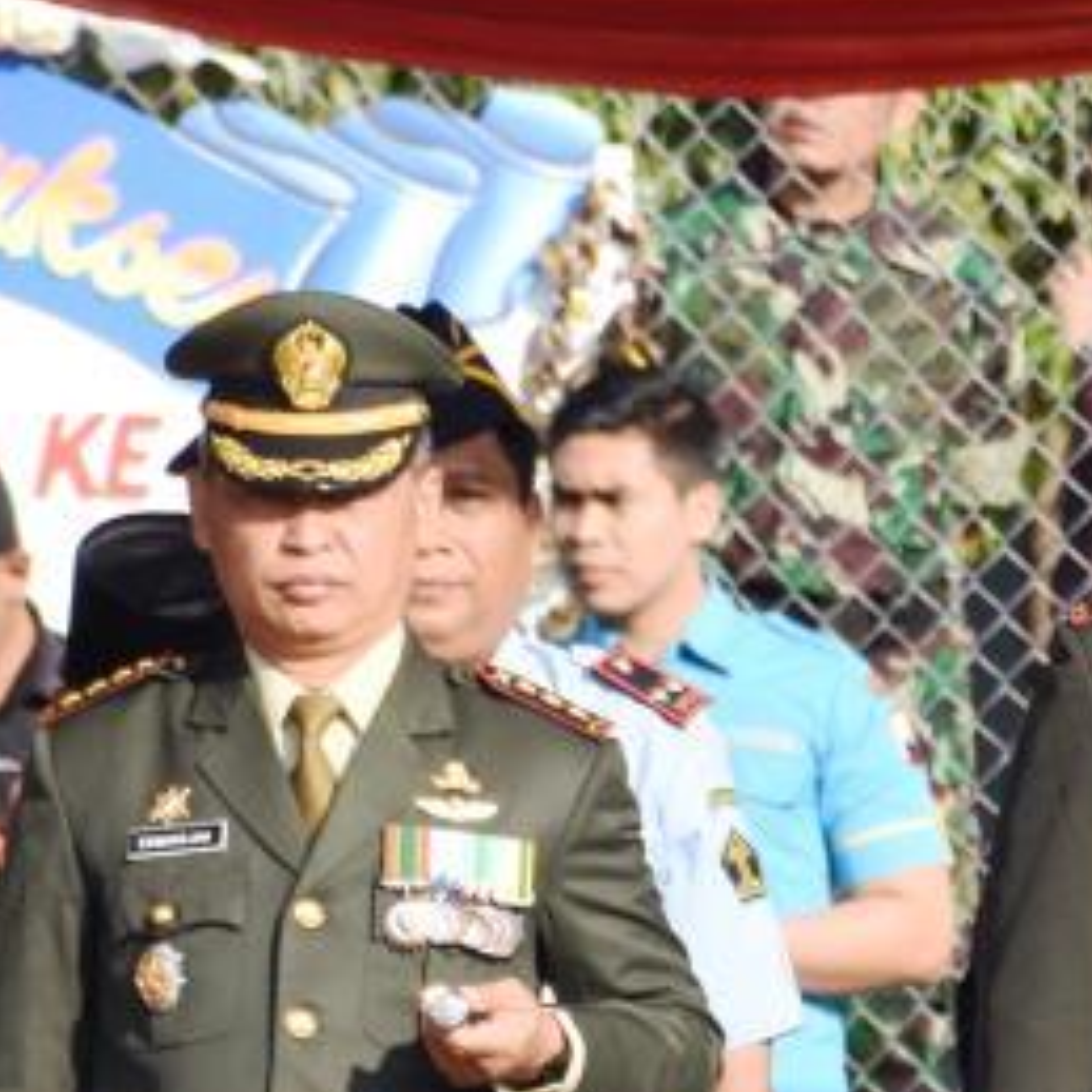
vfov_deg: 2.2
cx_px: 1476
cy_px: 1044
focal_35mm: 808
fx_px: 28838
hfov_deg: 2.2
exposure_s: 1/200
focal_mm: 160
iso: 100
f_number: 6
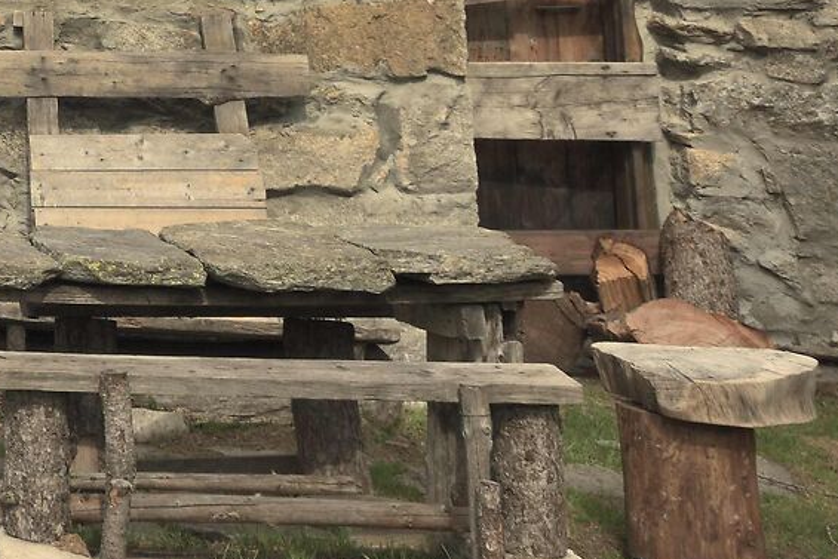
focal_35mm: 102
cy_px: -580
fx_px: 2375
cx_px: -706
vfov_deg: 11.9
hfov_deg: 16.5
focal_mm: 24
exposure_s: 1/100
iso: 100
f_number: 11
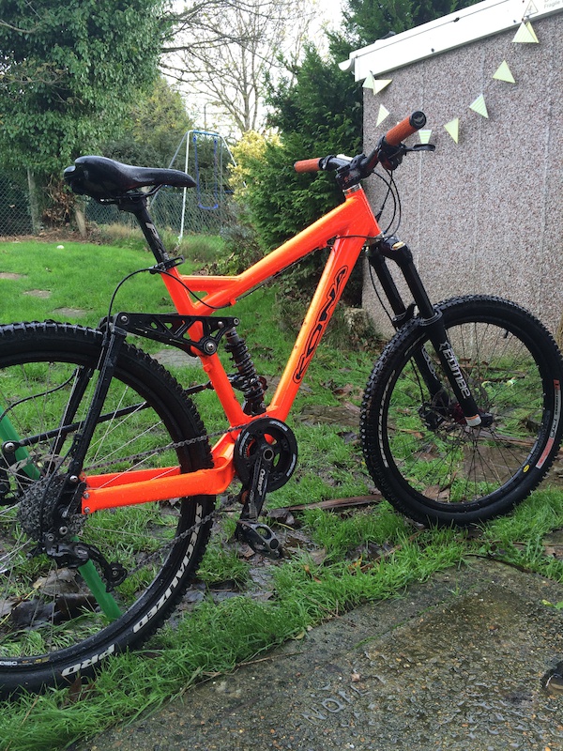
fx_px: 629
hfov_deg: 48.2
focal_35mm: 29
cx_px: 282
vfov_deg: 61.7
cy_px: 376
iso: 32
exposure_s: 1/136
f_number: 2.2
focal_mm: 4.15
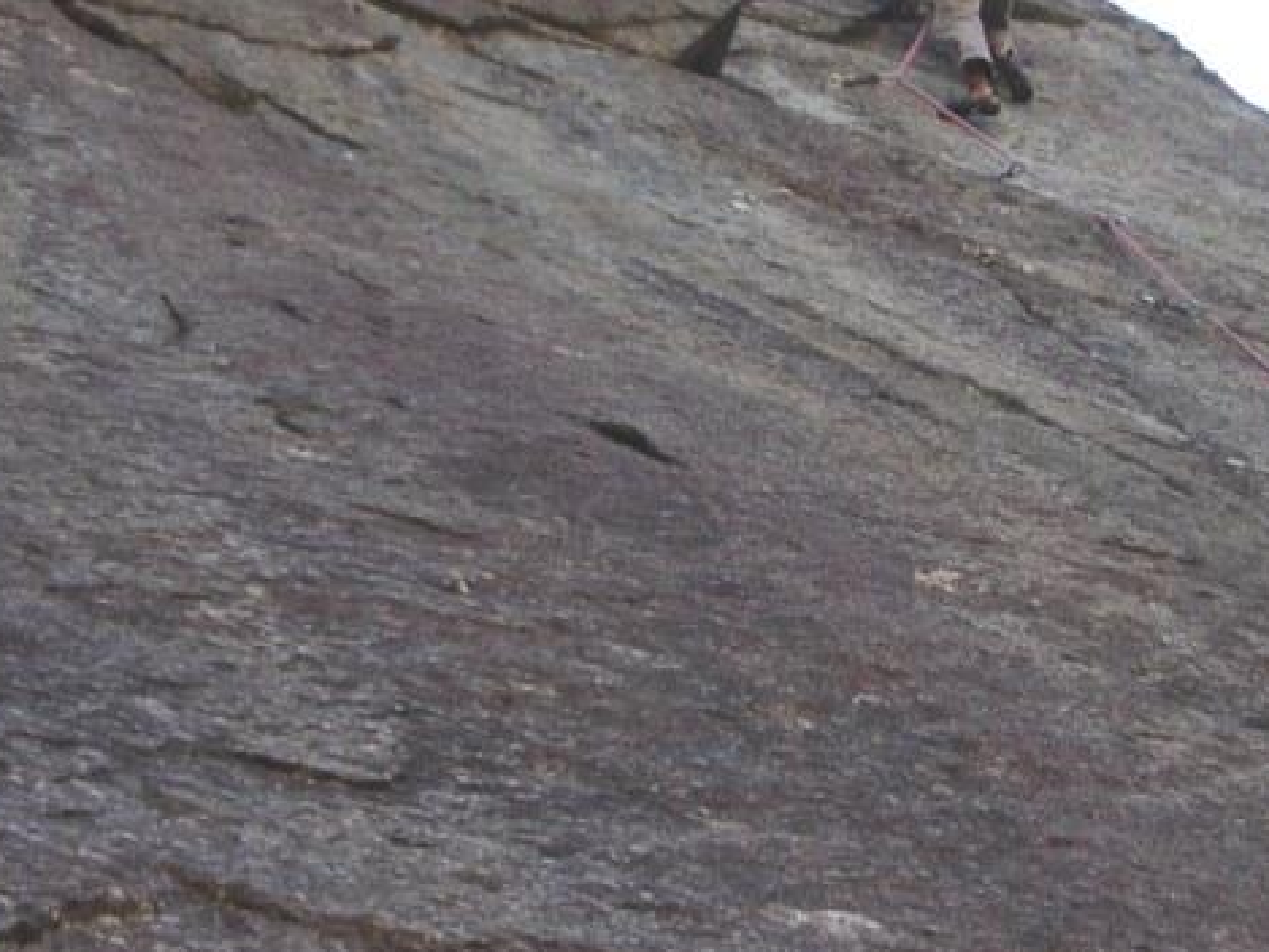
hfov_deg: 16.4
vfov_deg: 12.3
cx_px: 828
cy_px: 300
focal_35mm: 120
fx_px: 4400
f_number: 3.6
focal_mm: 9.1
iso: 50
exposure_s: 1/102
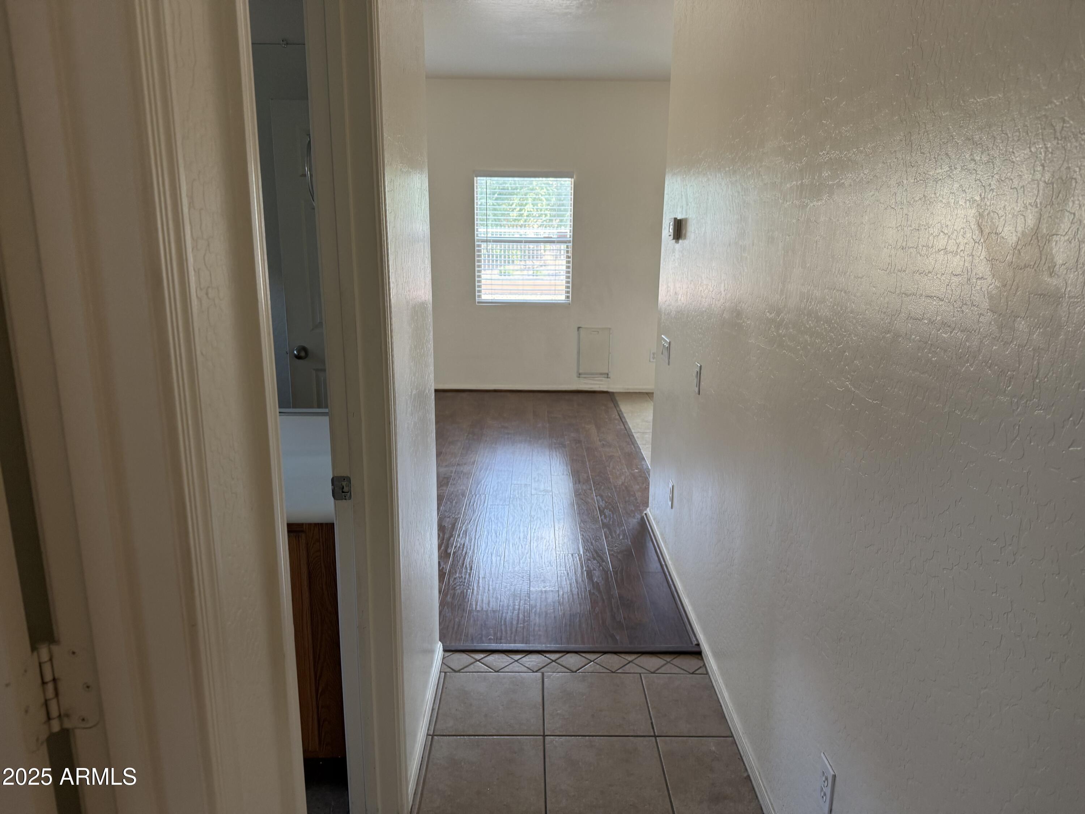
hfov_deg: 71.6
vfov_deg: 56.8
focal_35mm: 24
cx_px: 542
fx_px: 752
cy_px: 407
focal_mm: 6.76
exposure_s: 1/60
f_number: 1.78
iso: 125
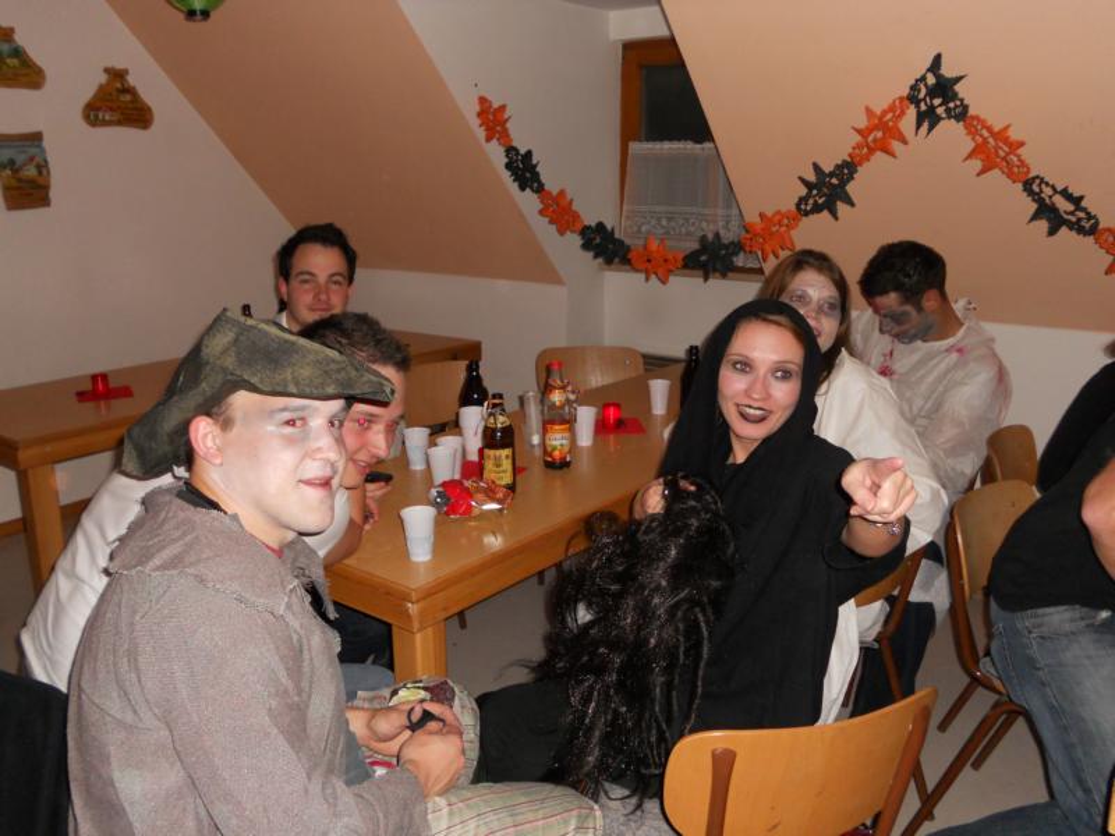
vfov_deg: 44.2
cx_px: 558
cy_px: 418
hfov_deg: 56.8
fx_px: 1031
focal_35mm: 32
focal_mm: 5.8
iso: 250
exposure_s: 1/25
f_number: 3.5
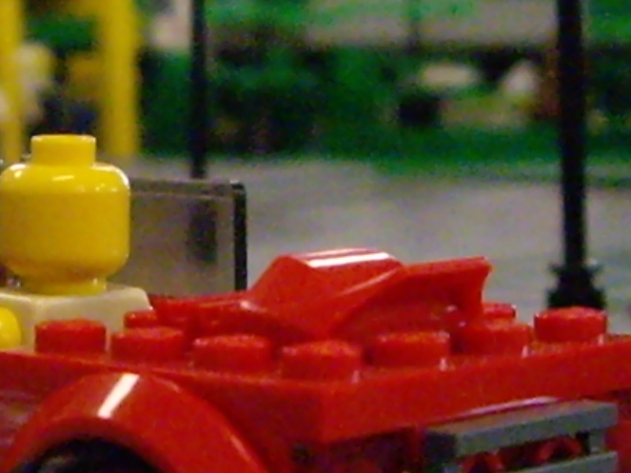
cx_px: 186
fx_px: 2406
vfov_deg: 11.2
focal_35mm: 132
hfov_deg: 14.9
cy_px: 301
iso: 800
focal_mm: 6.2
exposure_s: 1/80
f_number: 2.7
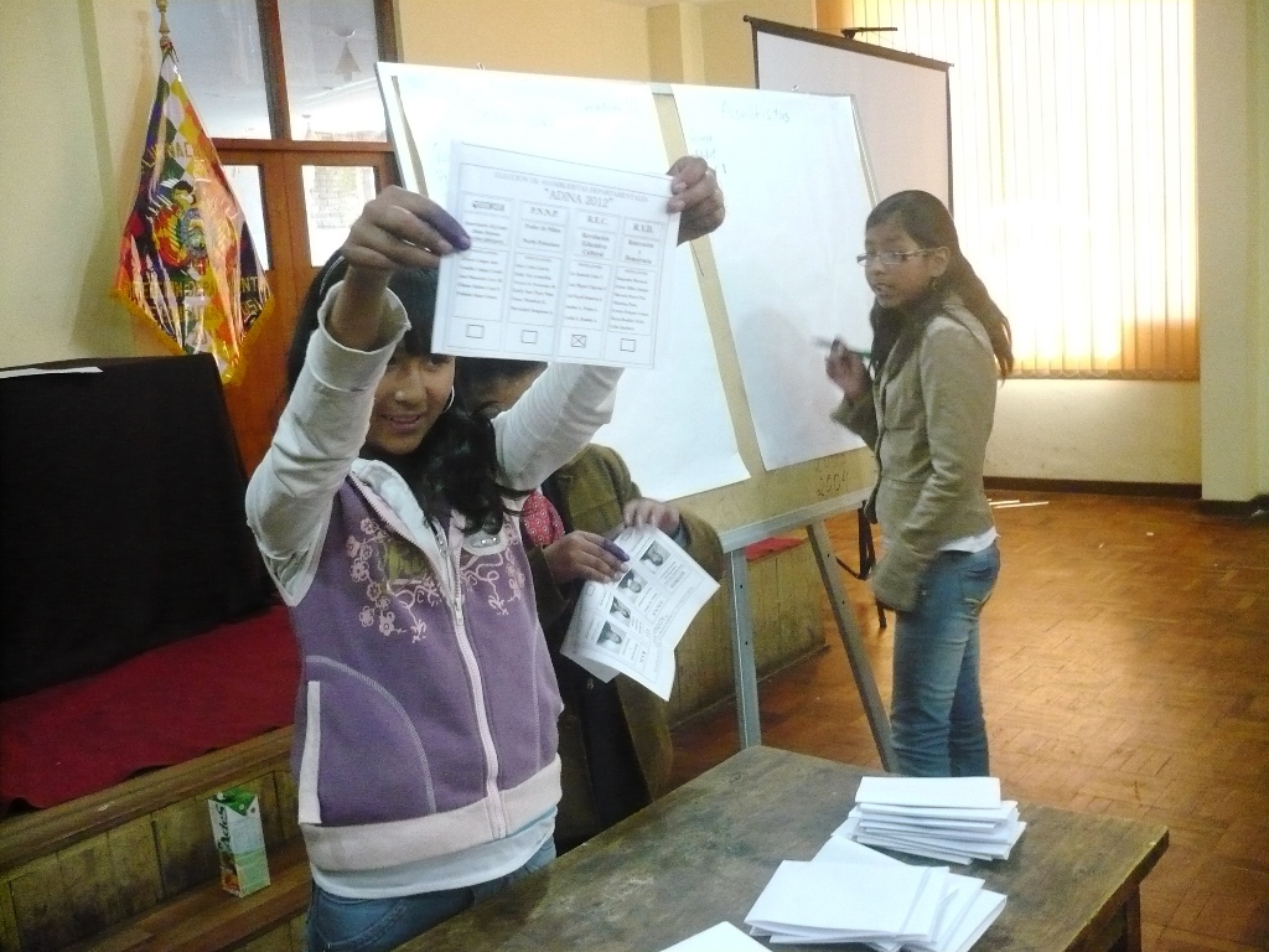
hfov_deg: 52.6
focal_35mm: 35
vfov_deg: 40.7
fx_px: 1283
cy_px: 476
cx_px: 634
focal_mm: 5.8
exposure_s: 1/30
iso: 800
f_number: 2.8
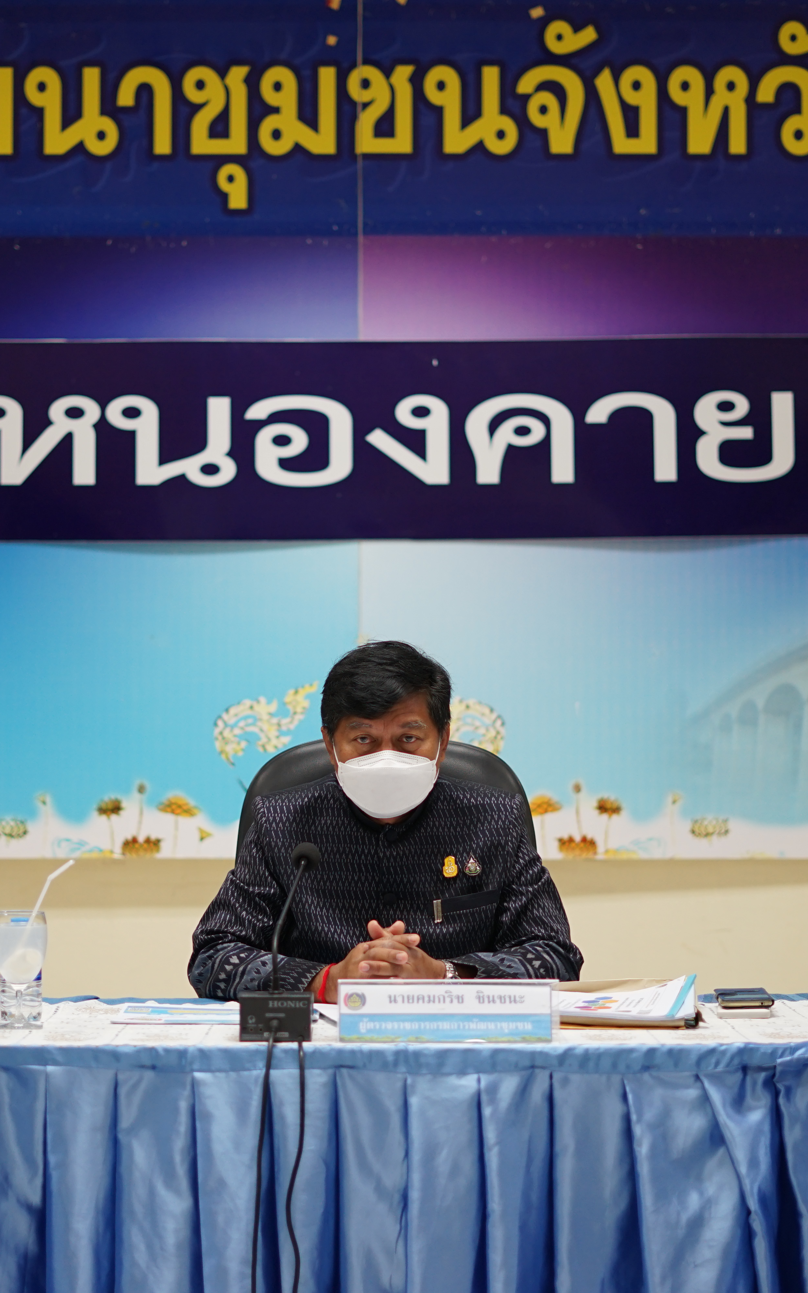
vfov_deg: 26.8
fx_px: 2713
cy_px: 644
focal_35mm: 77
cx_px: 336
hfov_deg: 16.9
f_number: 1.8
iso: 400
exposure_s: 1/160
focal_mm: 50
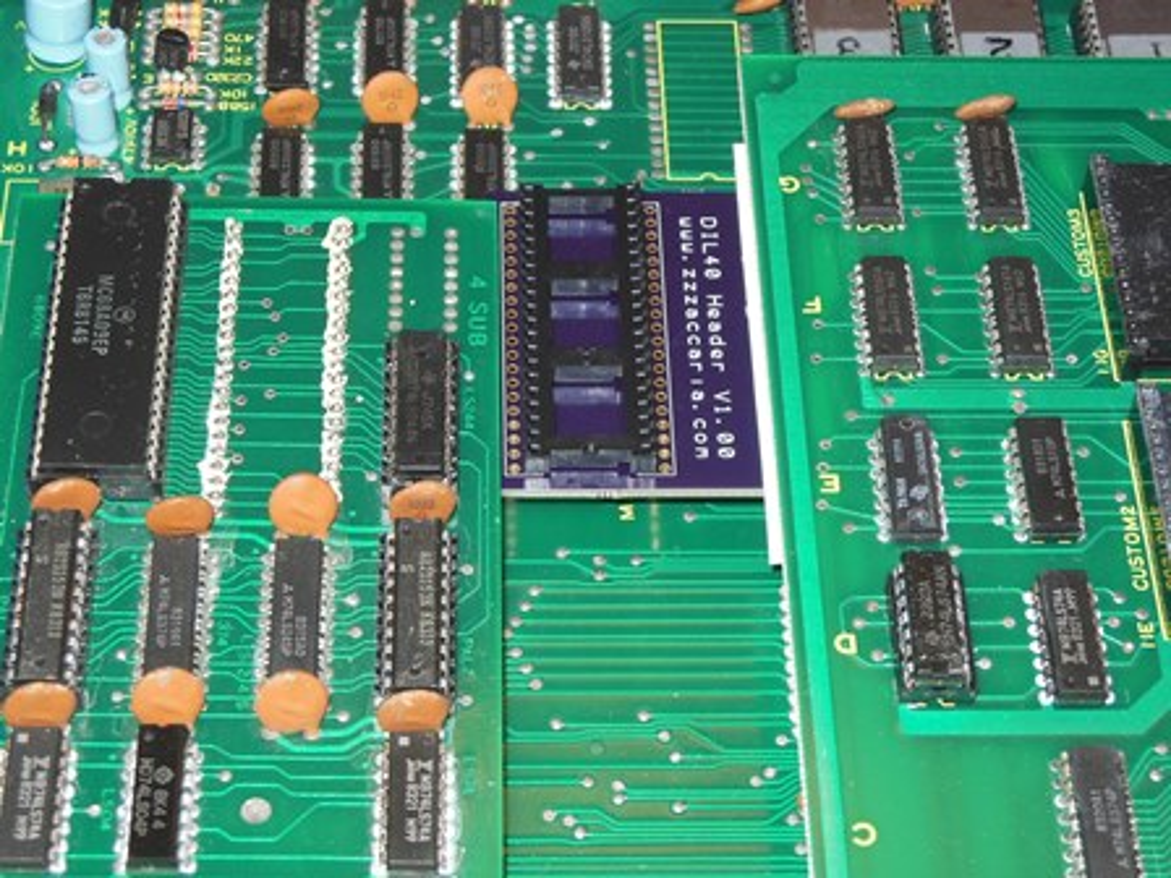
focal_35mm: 76
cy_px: 439
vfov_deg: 19.4
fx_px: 2571
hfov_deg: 25.7
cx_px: 586
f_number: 4.4
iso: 200
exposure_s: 1/60
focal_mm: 13.6
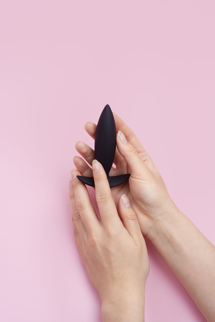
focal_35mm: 85
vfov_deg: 23.9
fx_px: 761
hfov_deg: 16.1
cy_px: 161
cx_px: 108
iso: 200
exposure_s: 1/160
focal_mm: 85
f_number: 10
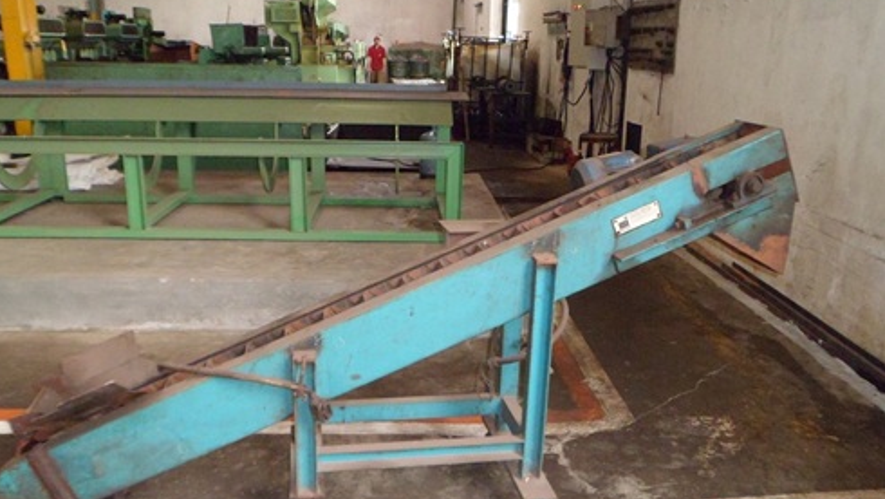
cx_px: 435
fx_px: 704
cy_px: 283
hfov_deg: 64.3
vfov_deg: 38.9
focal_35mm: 30
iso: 480
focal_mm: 4.9
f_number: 3.3
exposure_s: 1/45
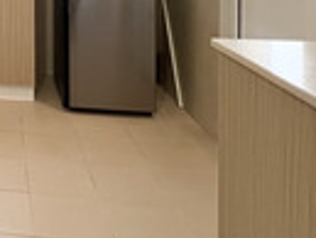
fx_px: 420
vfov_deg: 26.6
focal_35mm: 46
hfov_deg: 31.8
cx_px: -92
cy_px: -72
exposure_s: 1/100
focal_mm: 1.57
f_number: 1.8
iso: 200
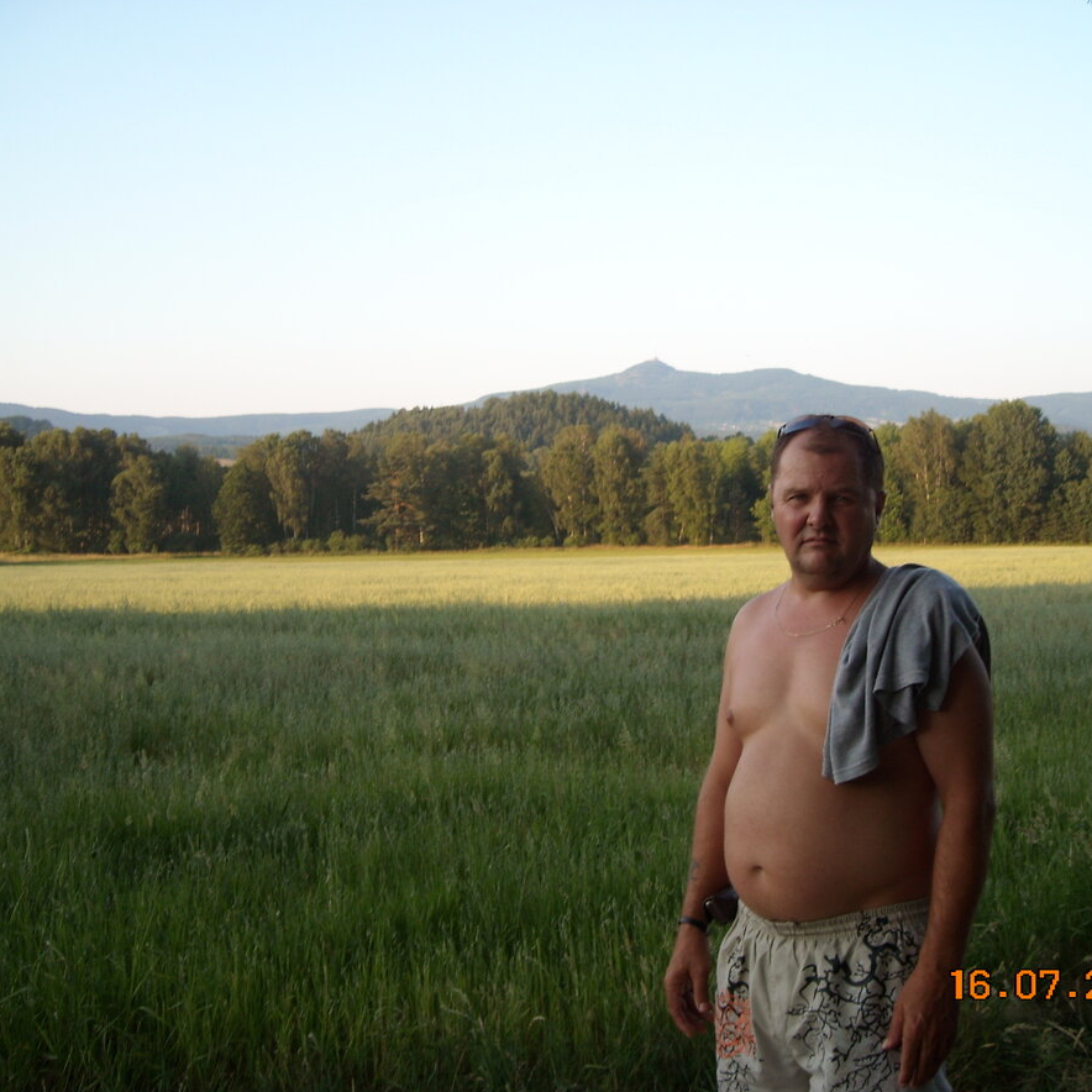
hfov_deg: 39.9
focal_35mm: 42
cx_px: 637
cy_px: 550
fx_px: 1499
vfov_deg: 40.0
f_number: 2.8
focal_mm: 5.7
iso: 64
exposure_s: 1/239
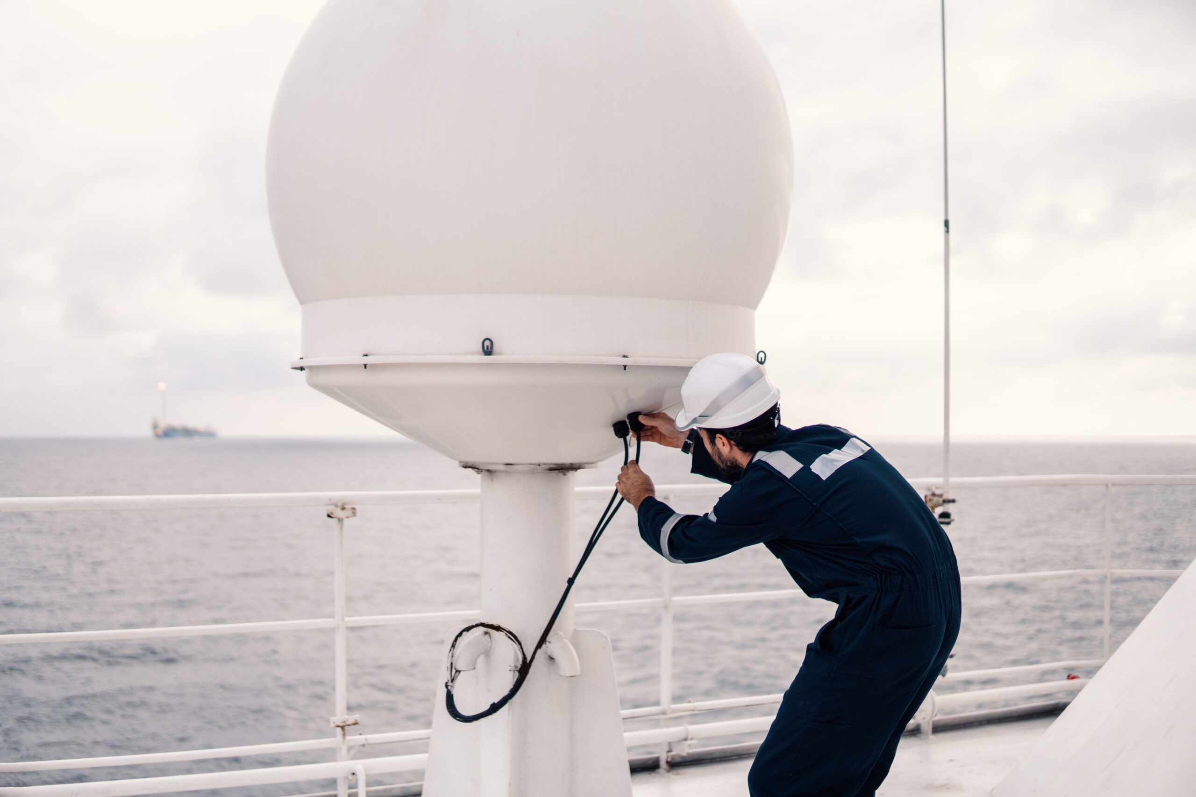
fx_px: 1495
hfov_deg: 43.6
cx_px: 598
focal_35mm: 45
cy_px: 398
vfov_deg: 29.9
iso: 100
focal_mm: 30
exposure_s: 1/4000
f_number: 1.6
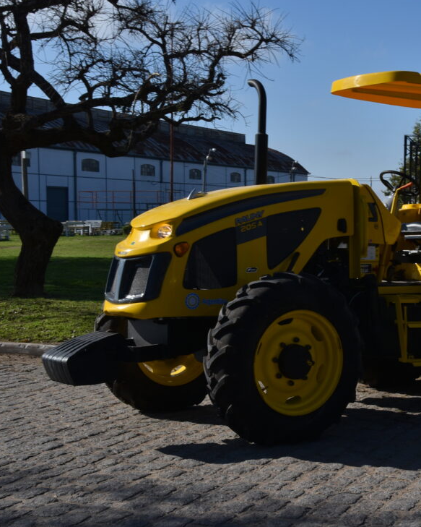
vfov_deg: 27.9
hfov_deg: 22.2
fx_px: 1059
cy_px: 262
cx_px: 342
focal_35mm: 68
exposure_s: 1/180
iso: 100
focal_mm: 32
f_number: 19
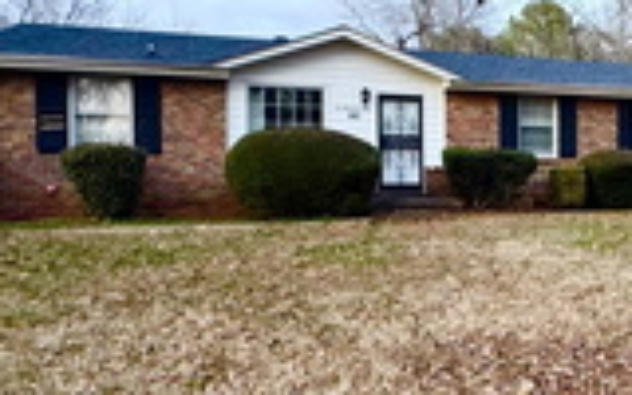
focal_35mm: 37
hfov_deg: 49.9
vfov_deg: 34.4
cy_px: 198
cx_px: 498
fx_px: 637
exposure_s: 1/60
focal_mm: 2.22
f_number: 2.2
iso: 400
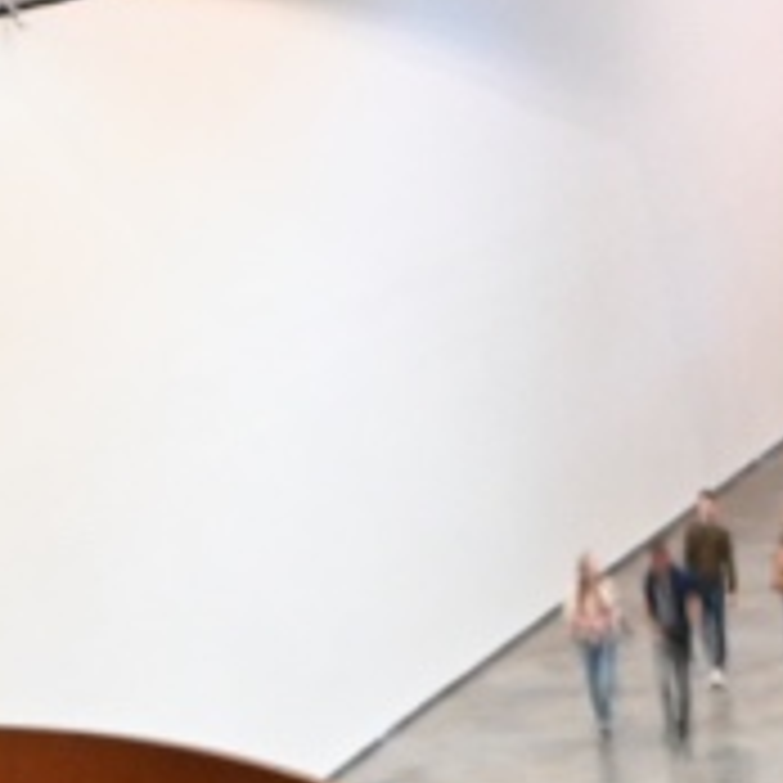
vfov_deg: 8.0
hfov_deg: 8.8
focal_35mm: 188
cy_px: 2376
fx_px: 4811
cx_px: 1498
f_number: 16
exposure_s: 1/2
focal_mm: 24
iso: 3200
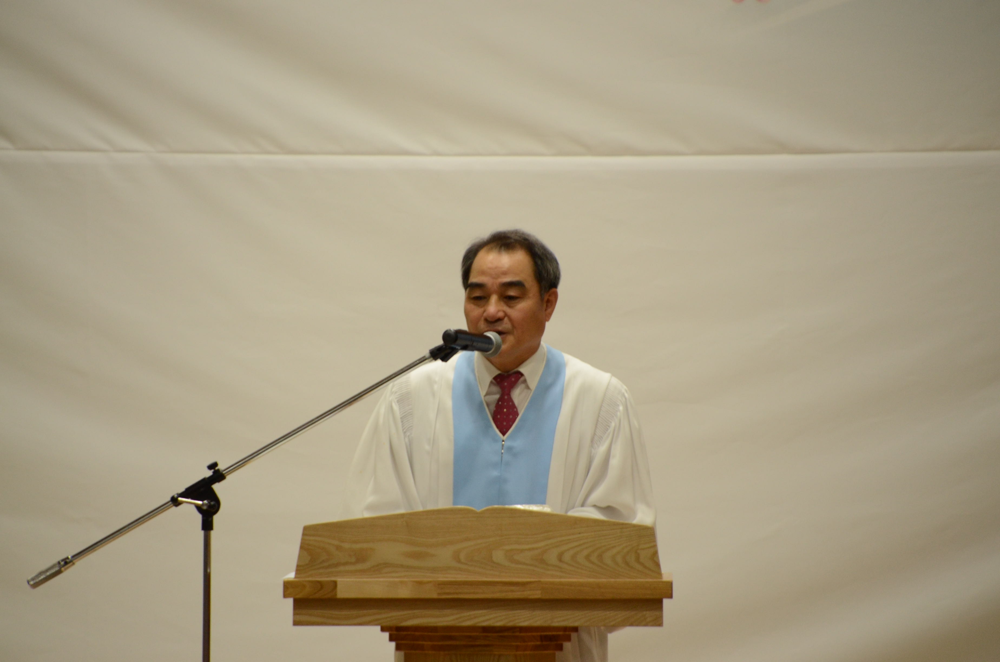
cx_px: 500
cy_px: 331
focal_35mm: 450
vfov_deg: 3.0
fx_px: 12474
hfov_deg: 4.6
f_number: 6.3
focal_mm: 300
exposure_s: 1/100
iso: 1000
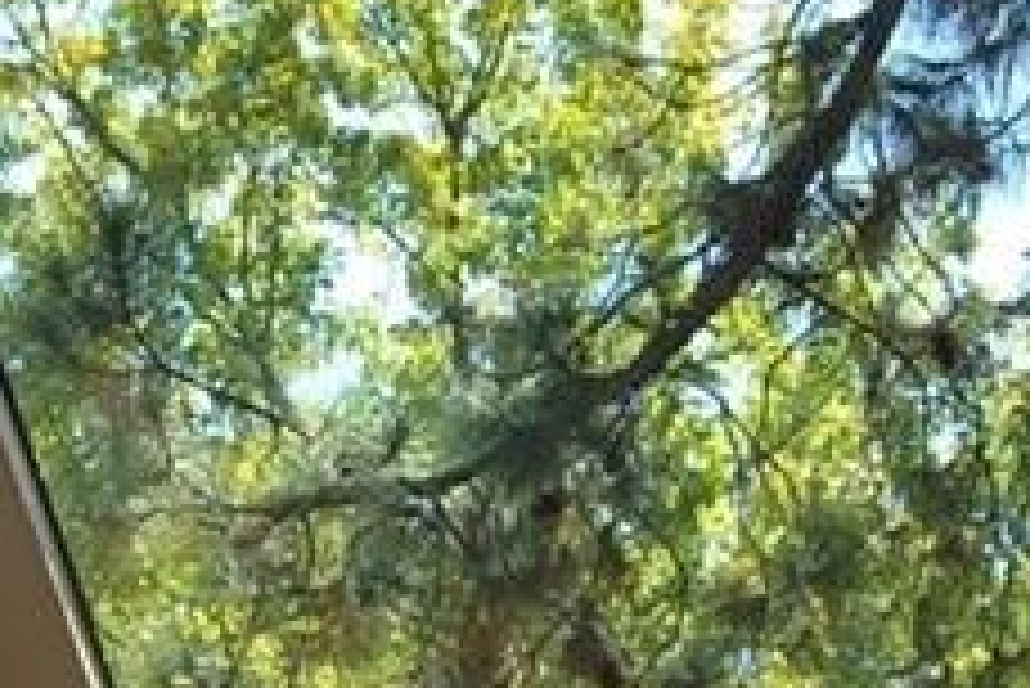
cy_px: 967
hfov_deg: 10.2
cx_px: 175
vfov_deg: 6.8
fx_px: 5754
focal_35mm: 201
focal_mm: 30
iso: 100
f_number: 5.6
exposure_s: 1/200
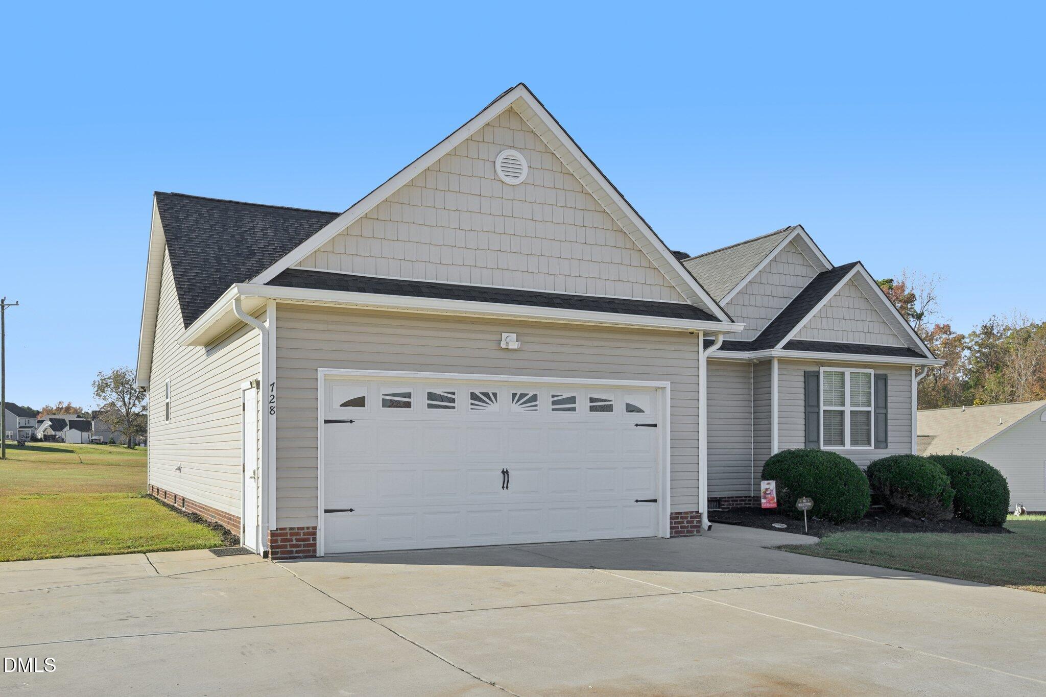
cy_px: 348
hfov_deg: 61.9
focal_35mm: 30
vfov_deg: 43.6
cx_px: 523
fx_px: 872
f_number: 8
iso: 100
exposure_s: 1/200
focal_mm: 30
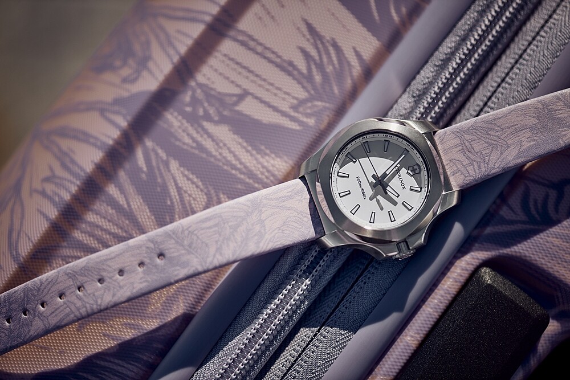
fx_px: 1663
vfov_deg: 13.0
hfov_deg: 19.5
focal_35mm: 105
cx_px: 285
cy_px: 190
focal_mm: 105
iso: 80
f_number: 3.2
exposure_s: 1/1250
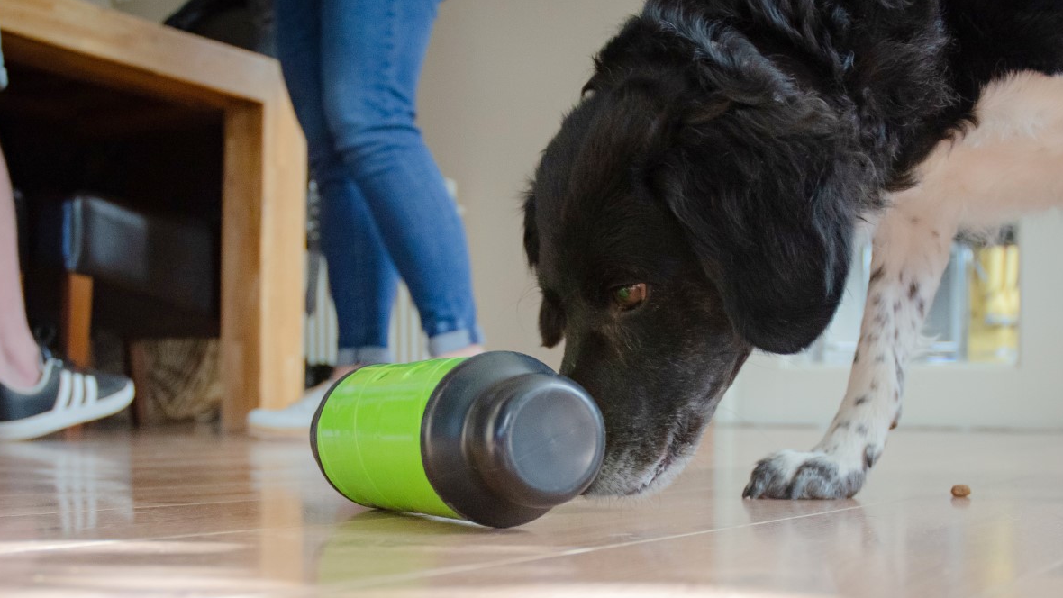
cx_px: 581
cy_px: 438
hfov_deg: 39.8
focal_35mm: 52
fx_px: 1466
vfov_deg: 22.9
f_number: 3.8
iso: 640
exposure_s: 1/160
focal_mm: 24
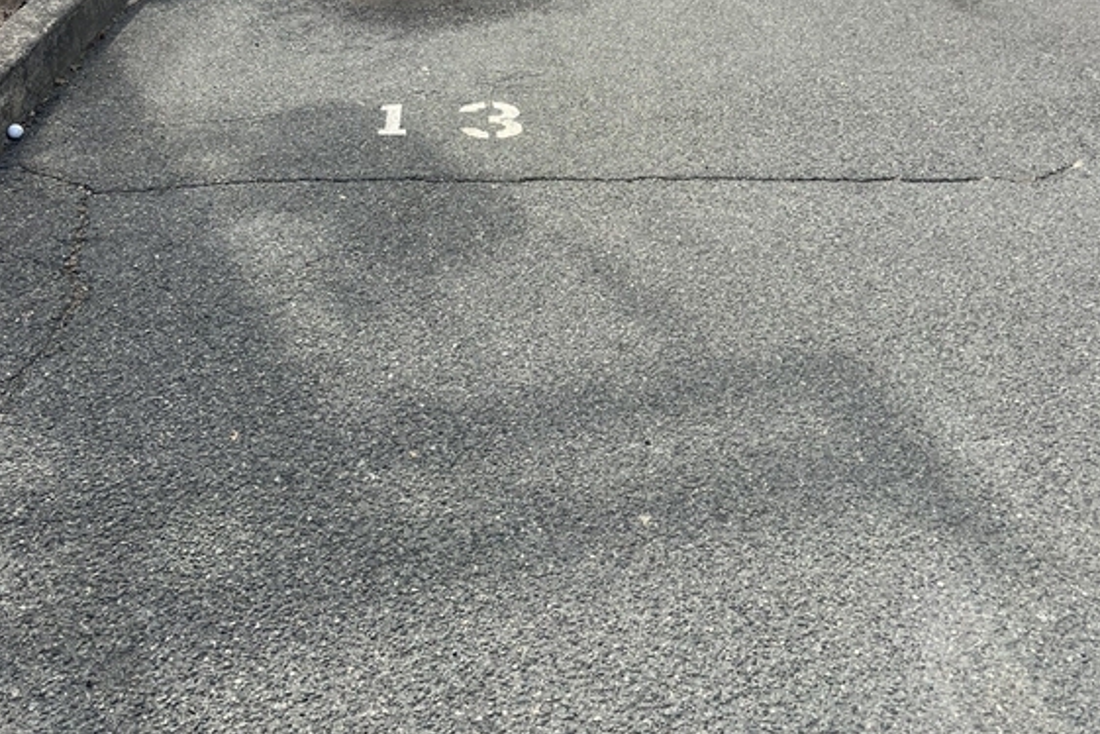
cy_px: 51
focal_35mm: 37
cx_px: 561
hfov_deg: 51.9
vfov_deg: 33.7
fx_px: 1130
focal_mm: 5.7
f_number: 1.5
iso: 50
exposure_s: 1/2994
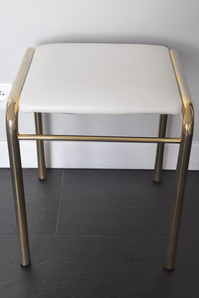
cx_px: 100
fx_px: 435
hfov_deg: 25.8
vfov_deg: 37.9
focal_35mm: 52
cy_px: 149
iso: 560
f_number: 4.5
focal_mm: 35
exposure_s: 1/60
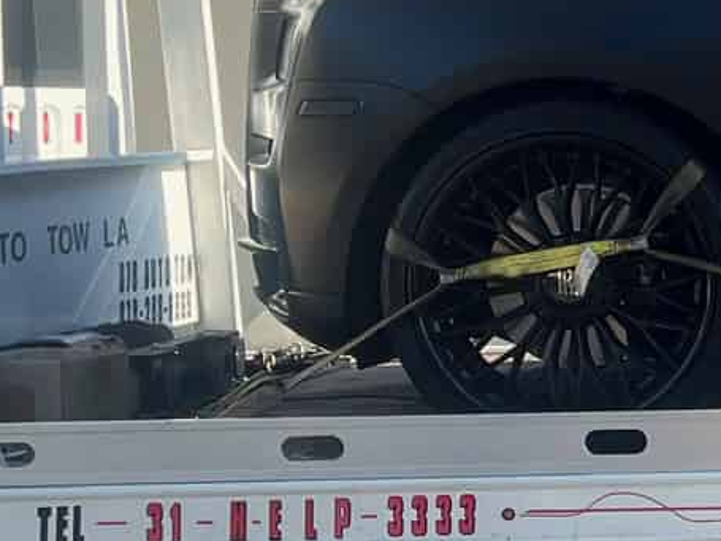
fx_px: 2436
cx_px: 1290
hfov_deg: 14.8
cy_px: 165
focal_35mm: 117
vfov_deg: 12.6
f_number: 1.6
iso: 50
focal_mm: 5.1
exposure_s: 1/1086
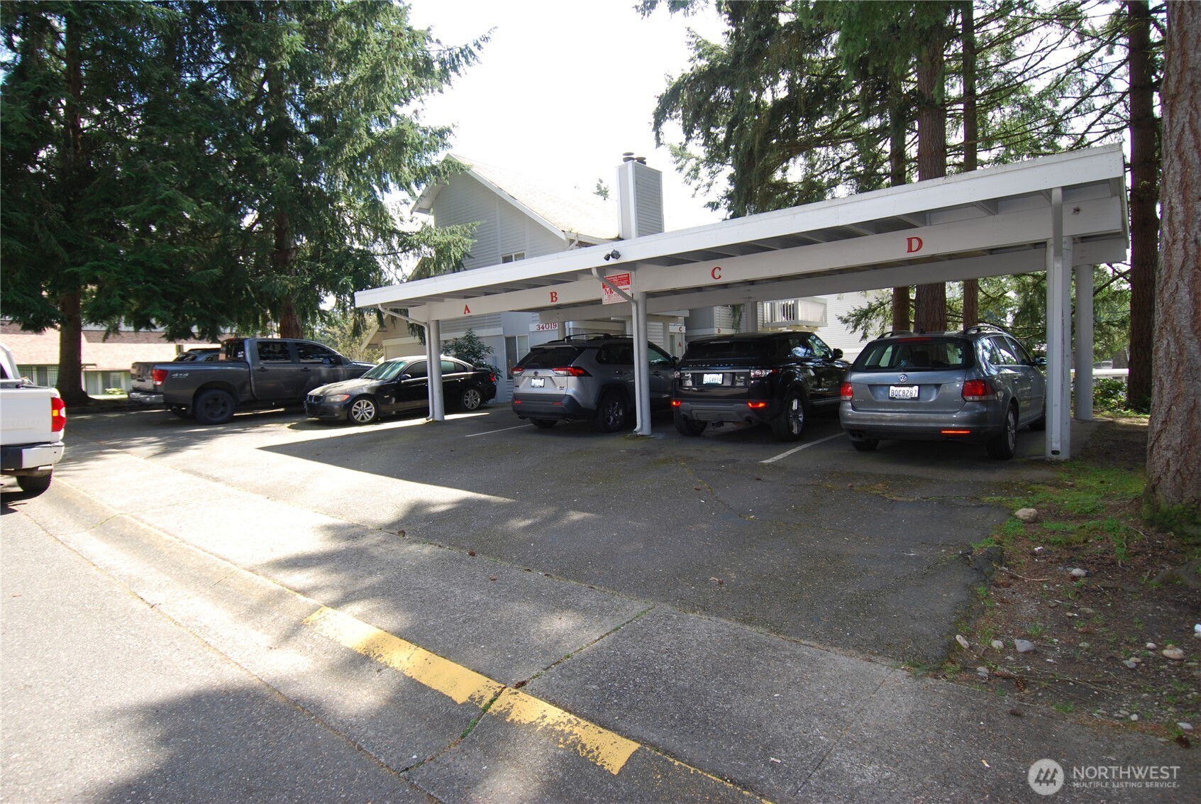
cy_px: 402
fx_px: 651
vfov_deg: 63.4
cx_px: 600
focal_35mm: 20
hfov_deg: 85.4
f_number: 4
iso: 100
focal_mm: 13
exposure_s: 1/125
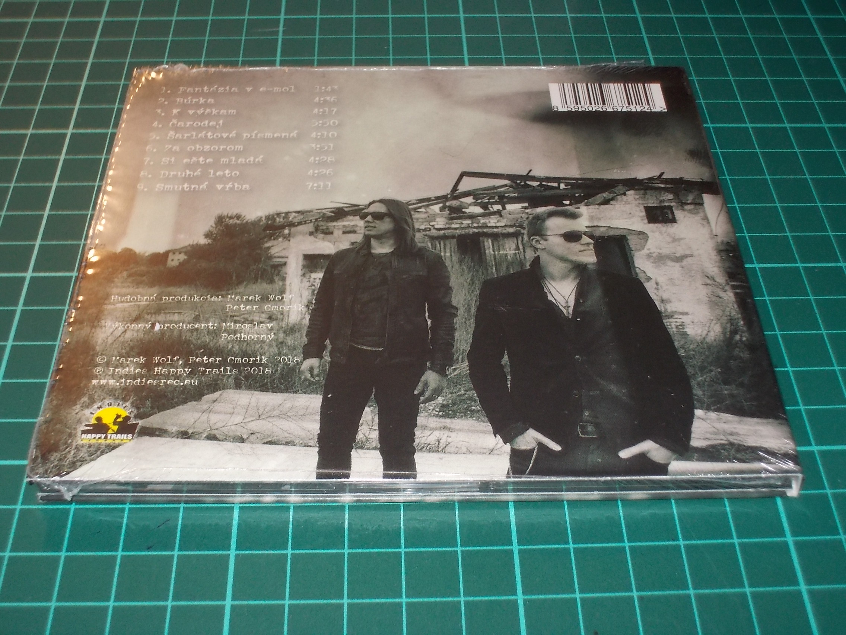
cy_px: 318
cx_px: 423
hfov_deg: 42.1
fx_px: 1100
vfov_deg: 32.2
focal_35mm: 45
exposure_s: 1/30
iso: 200
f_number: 4.2
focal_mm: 6.4
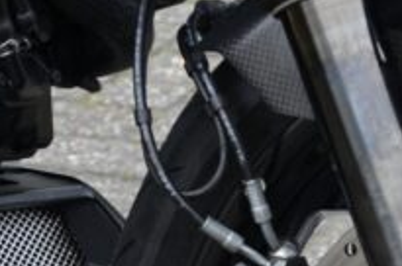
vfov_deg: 6.2
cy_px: 394
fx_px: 2453
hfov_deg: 9.3
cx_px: 320
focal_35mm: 220
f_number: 4.5
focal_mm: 45
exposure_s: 1/50
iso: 800
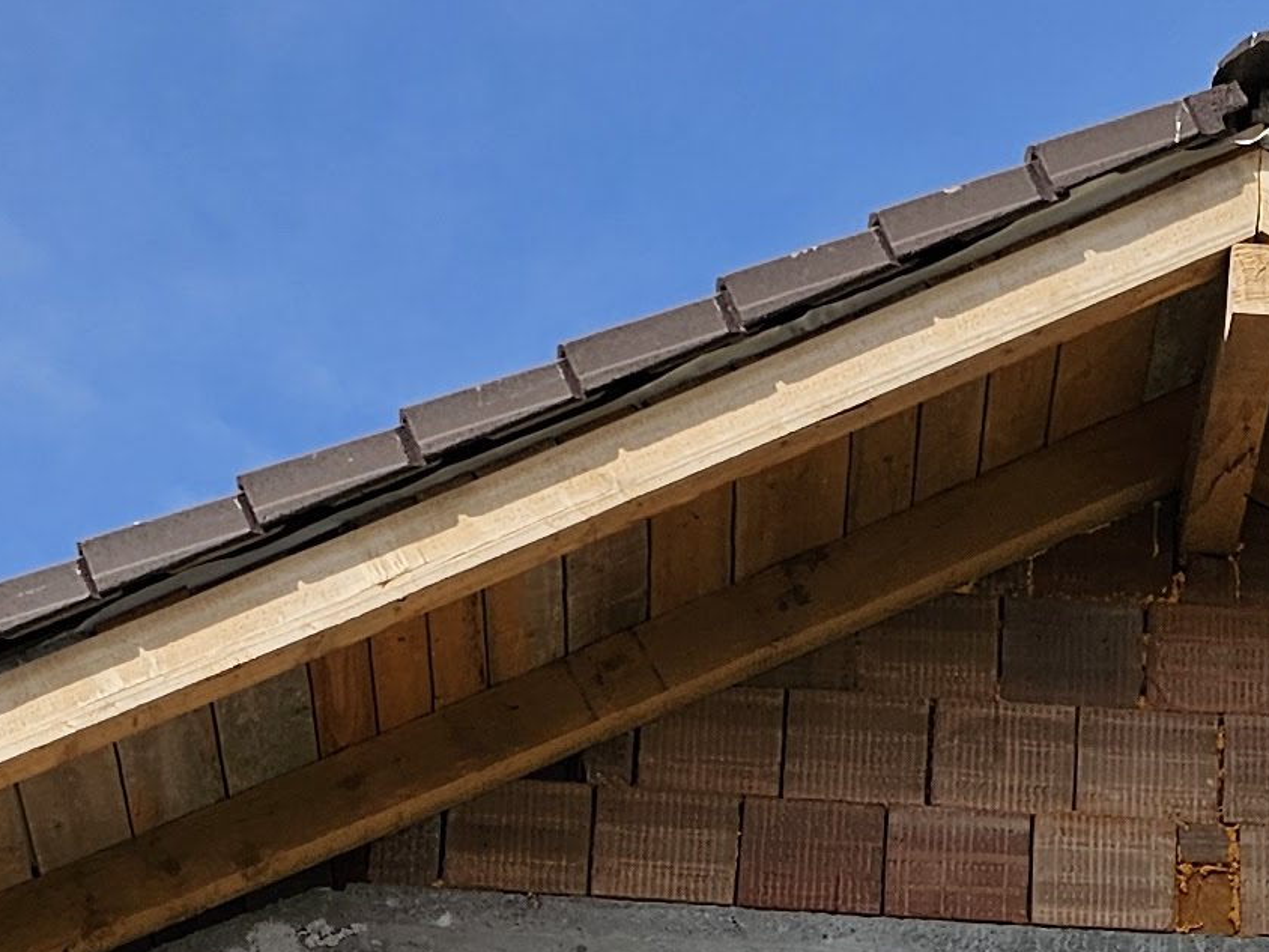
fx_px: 3996
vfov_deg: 11.4
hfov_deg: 18.0
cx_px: 783
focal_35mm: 109
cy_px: 2227
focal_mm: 6.3
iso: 16
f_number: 1.7
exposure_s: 1/1387
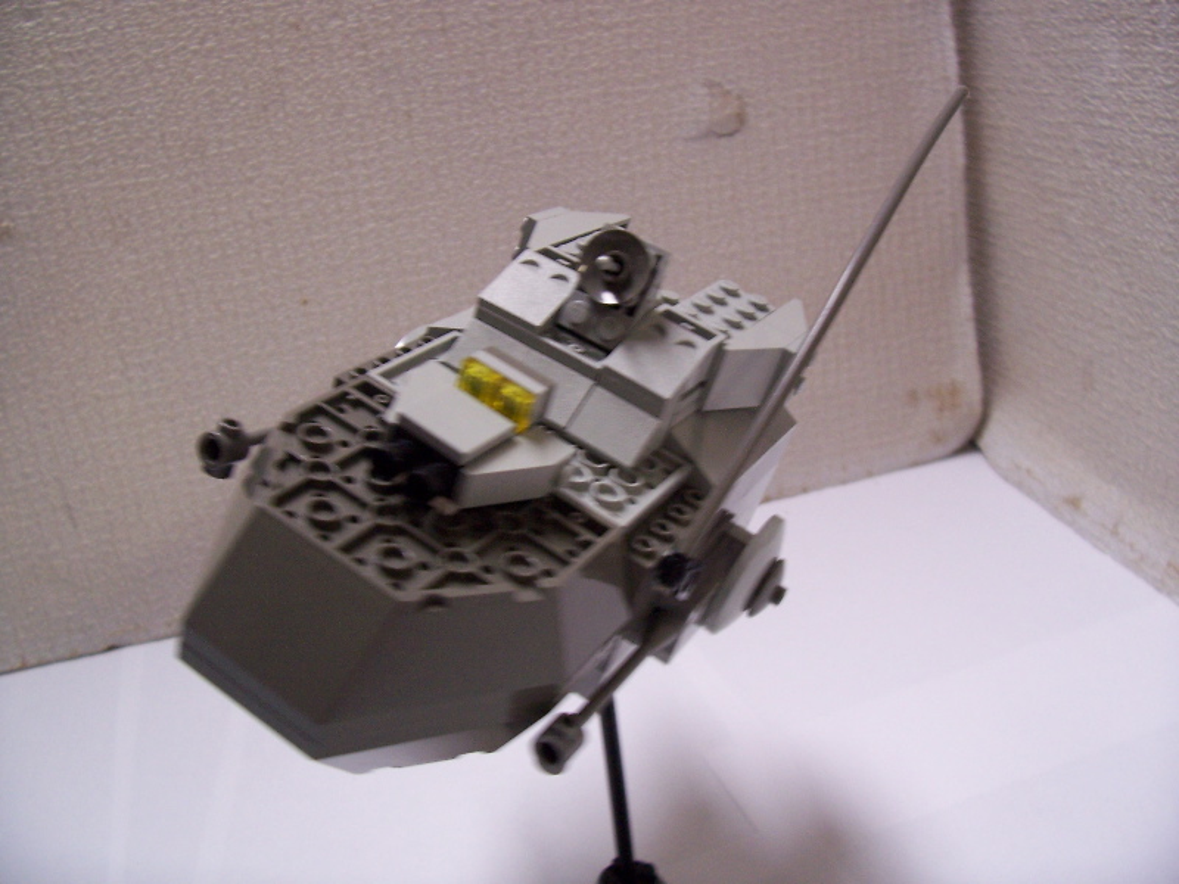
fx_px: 1158
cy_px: 442
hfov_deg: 54.0
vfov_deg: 41.8
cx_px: 590
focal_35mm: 34
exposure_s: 1/30
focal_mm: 5.6
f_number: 2.7
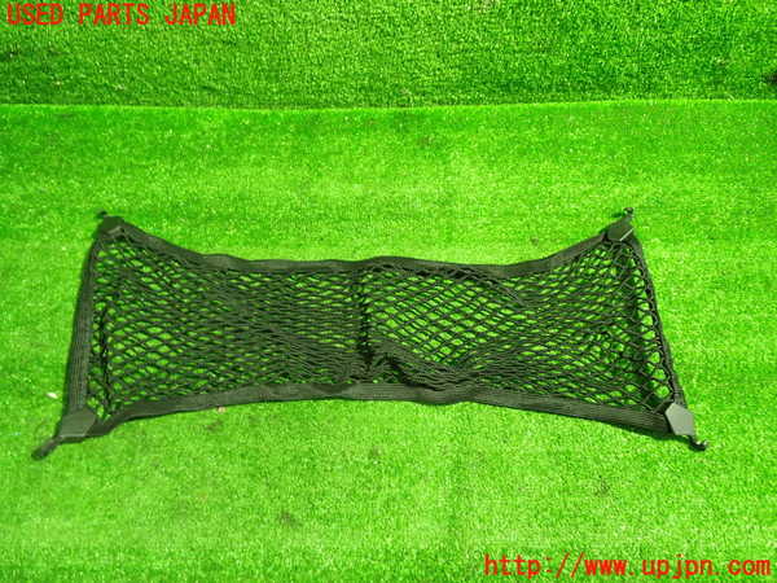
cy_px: 292
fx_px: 673
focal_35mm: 30
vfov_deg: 46.8
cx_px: 388
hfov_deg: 60.0
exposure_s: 1/30
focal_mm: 5.4
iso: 640
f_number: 2.3
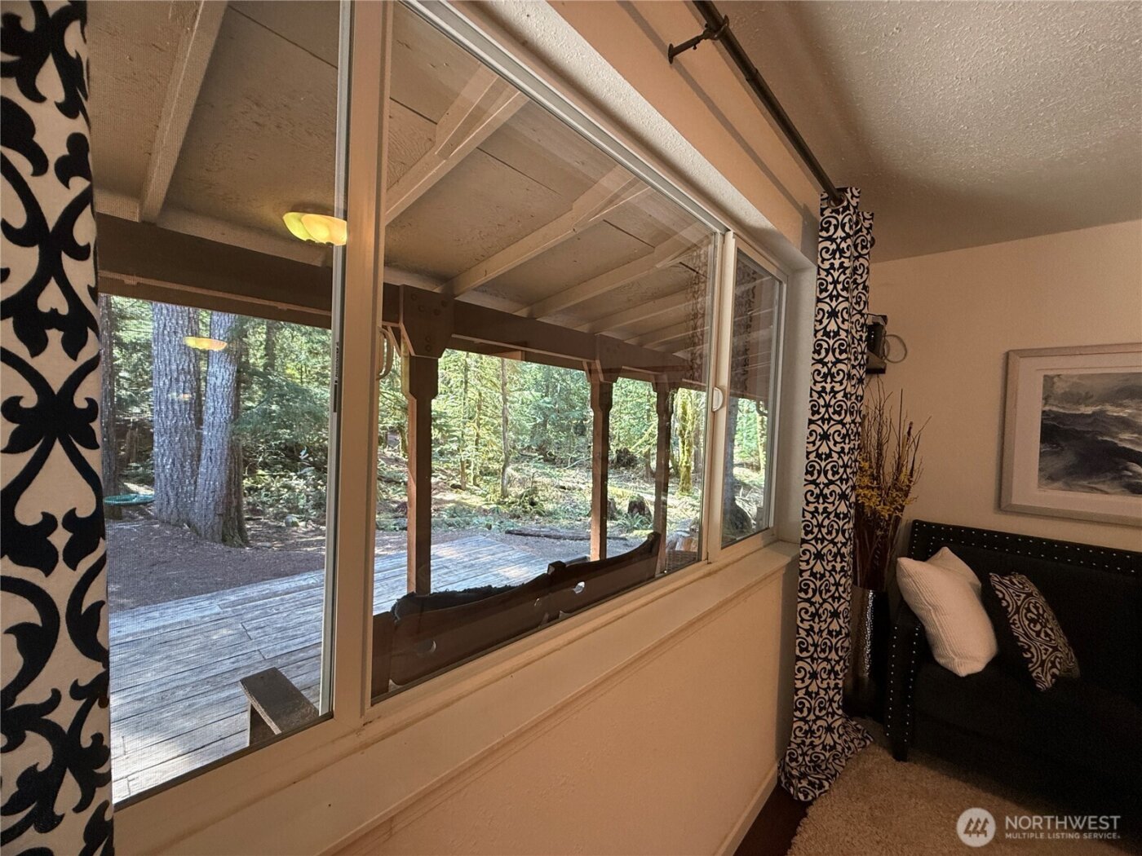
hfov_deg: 102.1
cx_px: 571
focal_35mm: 14
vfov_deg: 85.7
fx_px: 462
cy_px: 428
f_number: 2.2
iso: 320
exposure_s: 1/120
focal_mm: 2.22
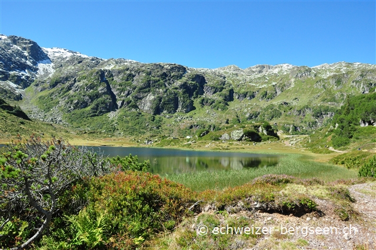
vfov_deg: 47.9
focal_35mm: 27
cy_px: 125
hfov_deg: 67.4
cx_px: 188
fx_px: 282
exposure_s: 1/500
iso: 800
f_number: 11
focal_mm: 18
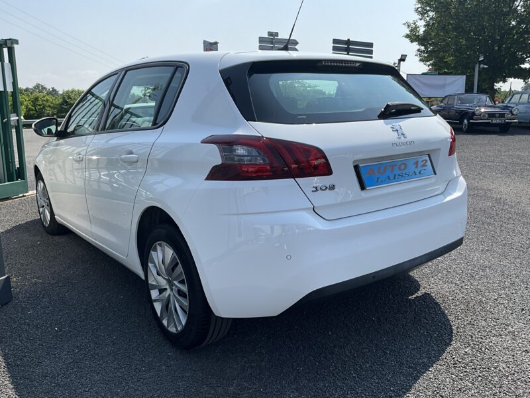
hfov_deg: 61.7
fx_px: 444
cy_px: 199
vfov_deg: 48.2
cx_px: 265
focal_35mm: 29
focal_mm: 3
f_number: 1.8
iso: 25
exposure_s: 1/1848
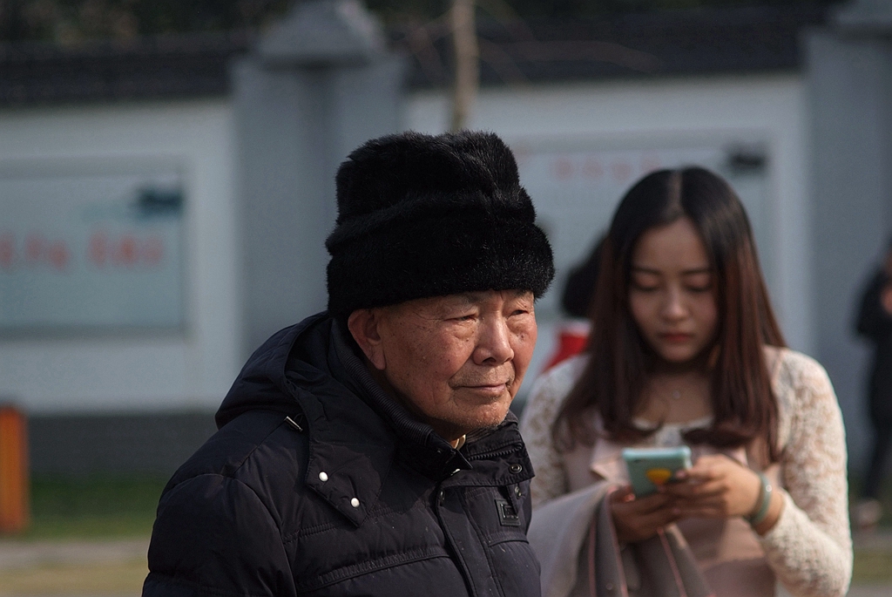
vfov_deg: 8.3
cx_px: 446
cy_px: 298
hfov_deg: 12.4
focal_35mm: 165
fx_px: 4092
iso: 250
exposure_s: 1/1600
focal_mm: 110
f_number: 4
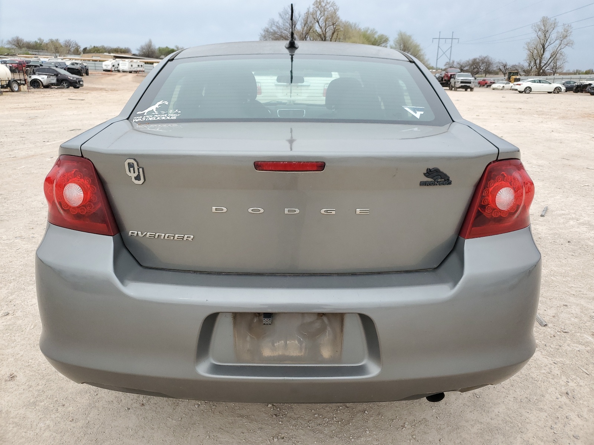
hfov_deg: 67.3
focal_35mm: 26
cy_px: 222
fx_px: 446
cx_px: 297
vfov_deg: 53.1
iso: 50
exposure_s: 1/1667
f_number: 1.5
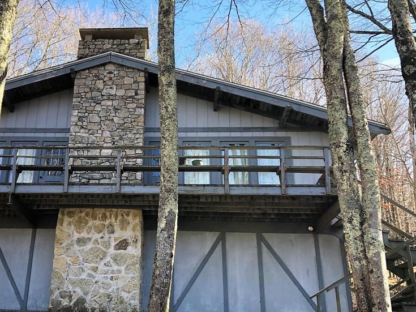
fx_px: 469
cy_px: 178
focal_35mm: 39
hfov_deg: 47.1
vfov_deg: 36.7
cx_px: 138
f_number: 1.8
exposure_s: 1/227
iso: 20
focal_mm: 3.99
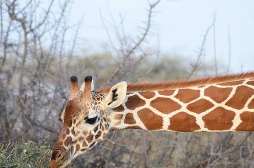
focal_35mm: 838
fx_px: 5901
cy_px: 114
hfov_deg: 2.5
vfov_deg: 1.6
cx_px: 140
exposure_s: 1/500
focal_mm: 400
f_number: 5.6
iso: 1600
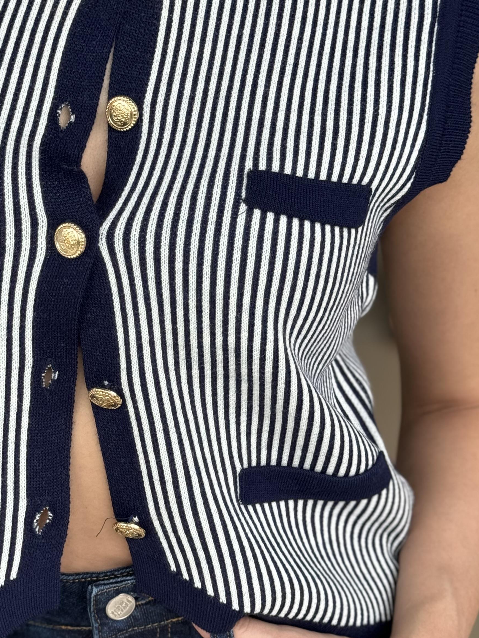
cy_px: 385
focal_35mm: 83
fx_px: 1531
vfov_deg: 23.5
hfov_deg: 17.7
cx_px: 123
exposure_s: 1/121
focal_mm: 6.86
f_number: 1.78
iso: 100
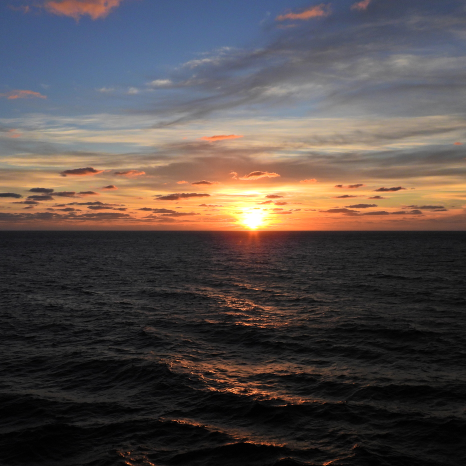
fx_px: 518
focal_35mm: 34
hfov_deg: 48.4
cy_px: 238
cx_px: 242
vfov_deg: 48.4
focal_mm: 5
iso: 100
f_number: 2.8
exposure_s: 1/1600
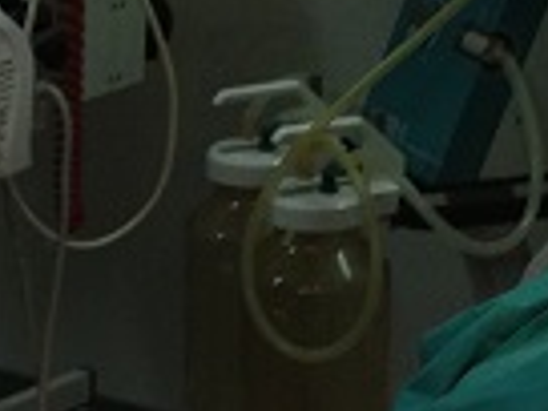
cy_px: 524
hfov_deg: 12.0
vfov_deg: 9.0
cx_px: -36
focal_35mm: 162
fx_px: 2565
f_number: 2.4
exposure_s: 1/20
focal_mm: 4.13
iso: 100
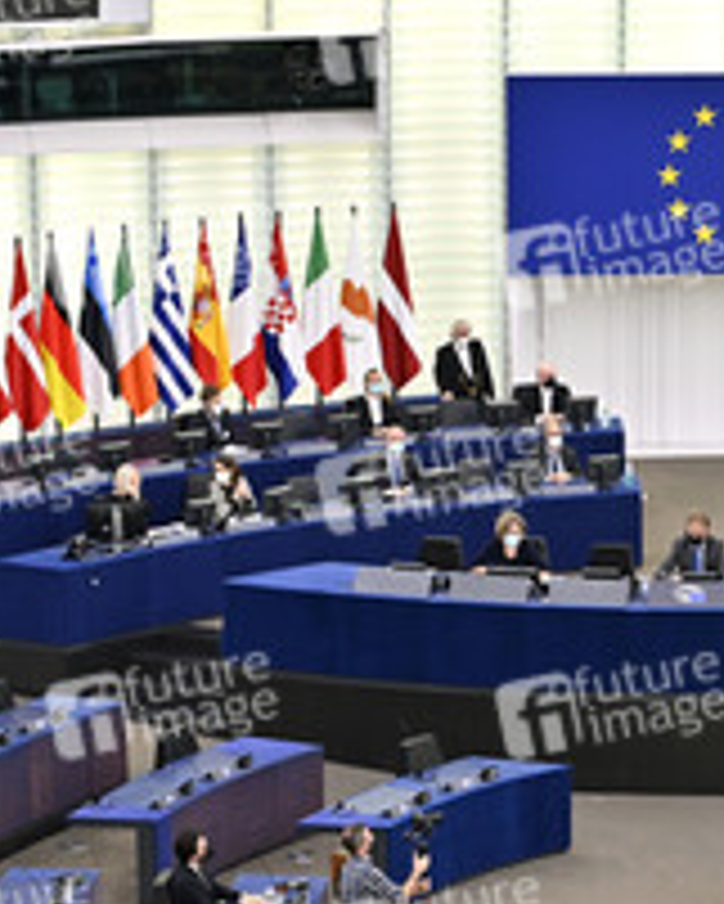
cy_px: 594
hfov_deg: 10.3
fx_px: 3934
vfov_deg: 13.1
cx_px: 942
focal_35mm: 147
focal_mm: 70
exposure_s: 1/320
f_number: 2.8
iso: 1000
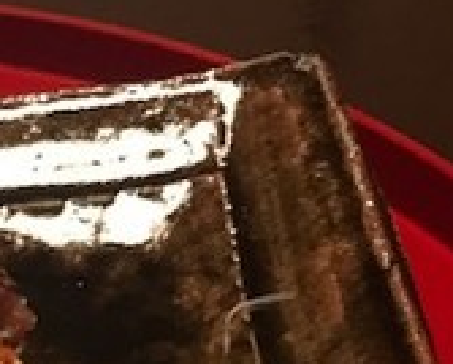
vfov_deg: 13.3
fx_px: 1315
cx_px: -133
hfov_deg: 18.2
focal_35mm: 98
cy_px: 755
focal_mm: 3.99
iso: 100
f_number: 1.8
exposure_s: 1/13
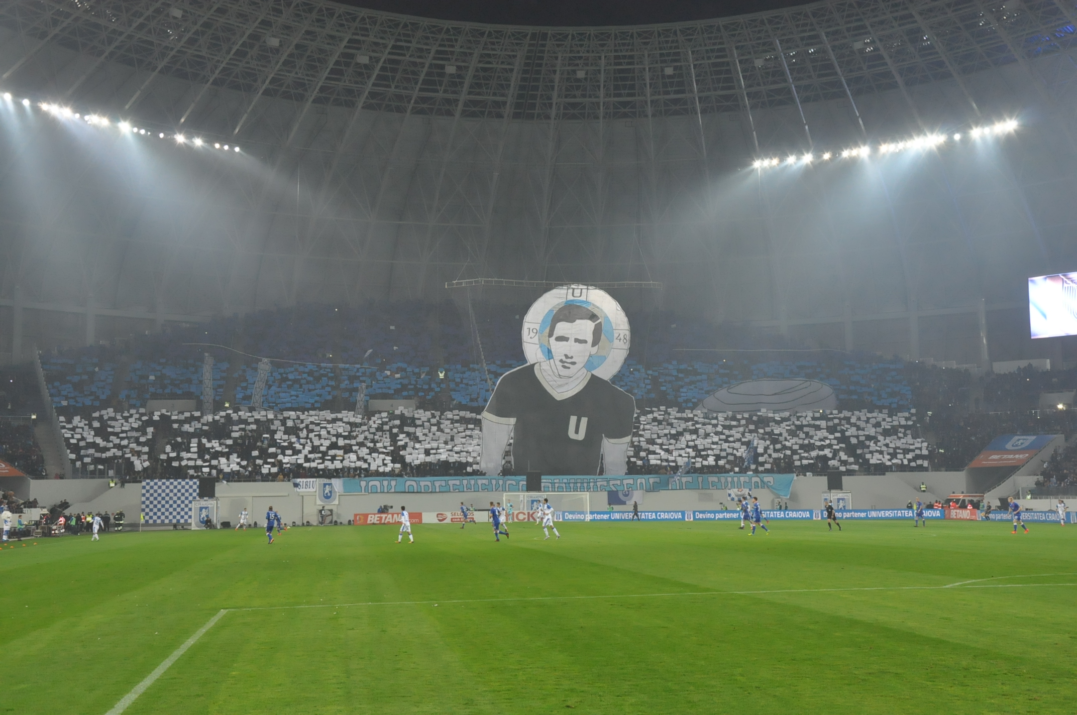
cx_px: 538
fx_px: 1255
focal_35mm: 42
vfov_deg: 31.8
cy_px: 358
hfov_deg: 46.4
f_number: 9
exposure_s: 1/200
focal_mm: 28
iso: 1600
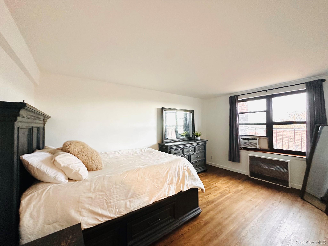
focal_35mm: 14
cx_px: 164
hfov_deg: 102.1
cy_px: 123
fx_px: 133
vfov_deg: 85.7
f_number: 2.2
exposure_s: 1/60
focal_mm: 2.22
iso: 500
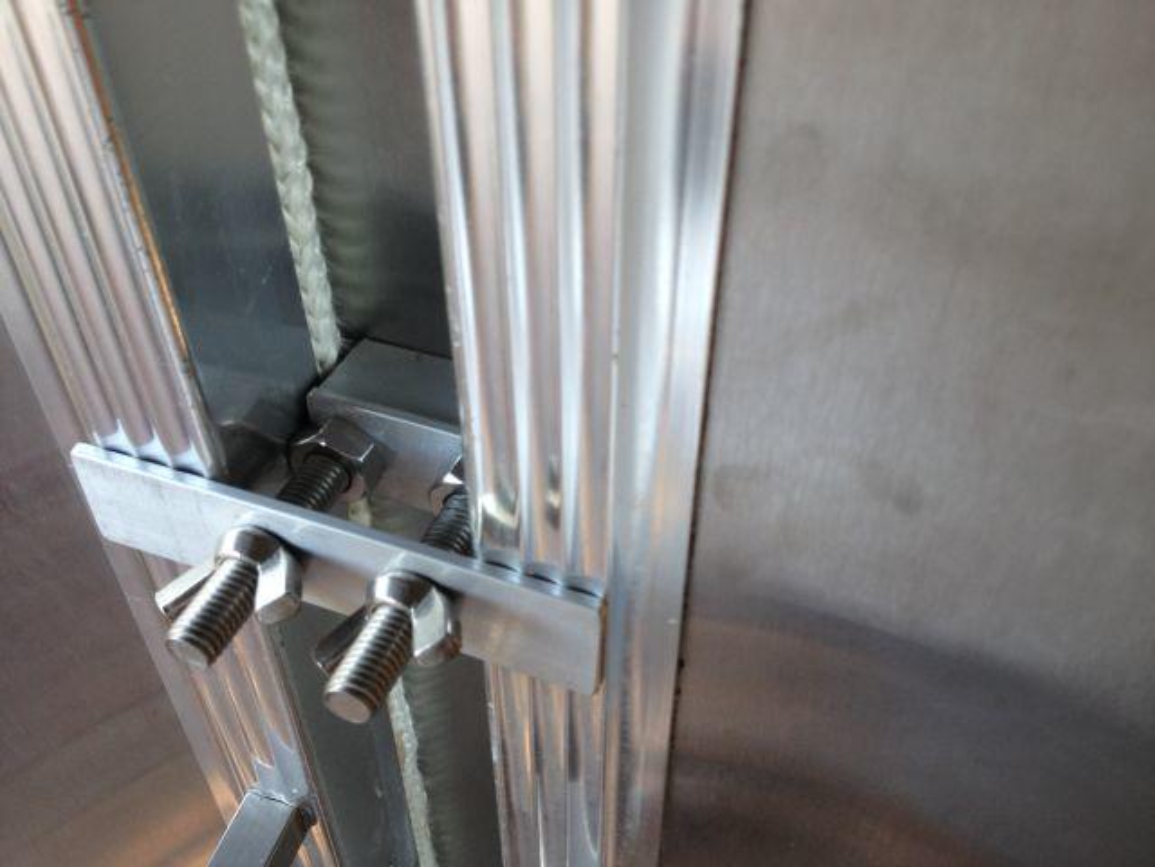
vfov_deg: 40.7
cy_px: 434
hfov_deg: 52.6
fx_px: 1168
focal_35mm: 35
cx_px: 578
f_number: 2.4
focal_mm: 4.28
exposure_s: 1/30
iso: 50
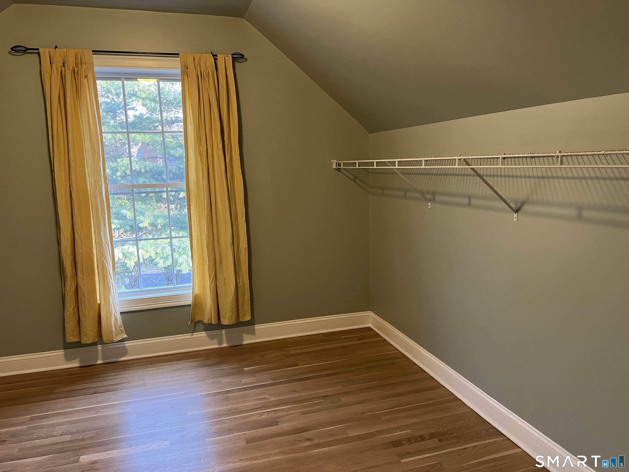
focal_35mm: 26
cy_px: 236
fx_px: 472
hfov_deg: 67.3
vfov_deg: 53.1
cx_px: 314
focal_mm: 5.7
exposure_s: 1/60
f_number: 1.5
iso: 125
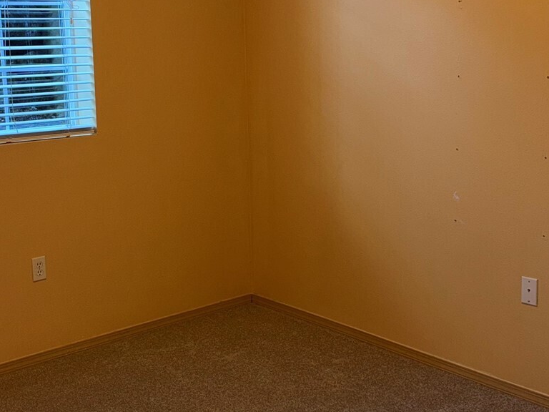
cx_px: 216
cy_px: 162
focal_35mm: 50
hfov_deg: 38.0
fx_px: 793
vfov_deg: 29.0
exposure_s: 1/23
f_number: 1.78
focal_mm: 6.76
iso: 64
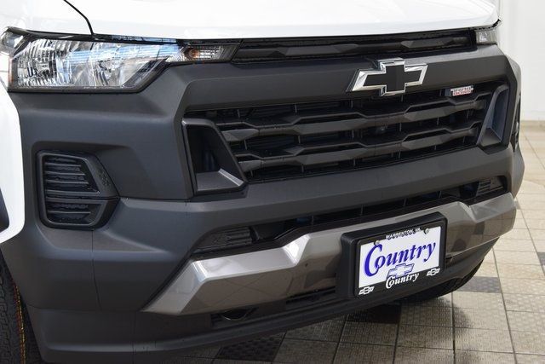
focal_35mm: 54
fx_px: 818
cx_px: 272
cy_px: 182
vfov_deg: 25.1
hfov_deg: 36.9
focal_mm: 36
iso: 560
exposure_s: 1/15
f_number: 6.3
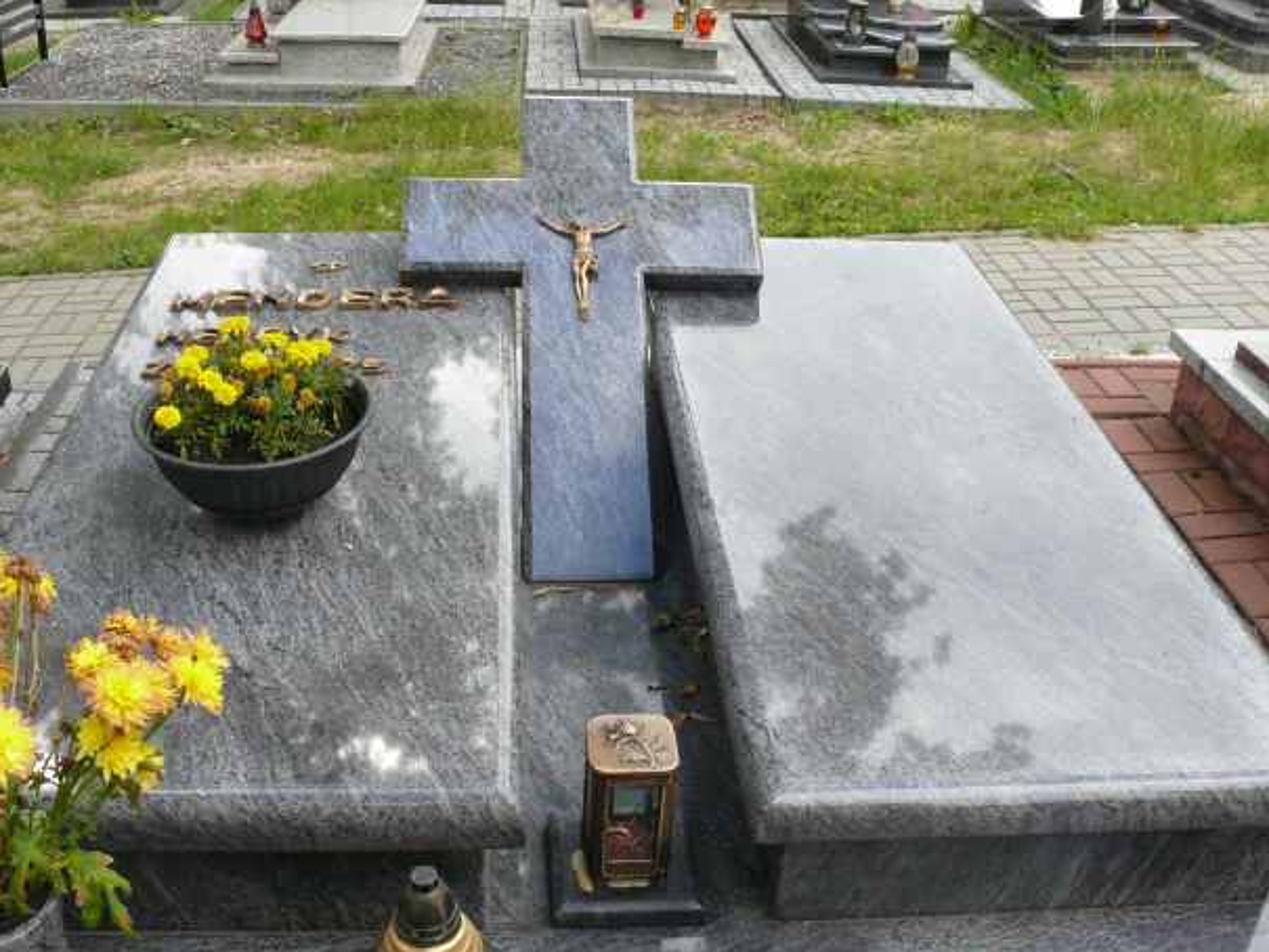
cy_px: 501
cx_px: 600
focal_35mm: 37
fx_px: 1357
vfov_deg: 38.7
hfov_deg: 50.1
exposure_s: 1/125
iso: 100
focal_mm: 7.4
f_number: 4
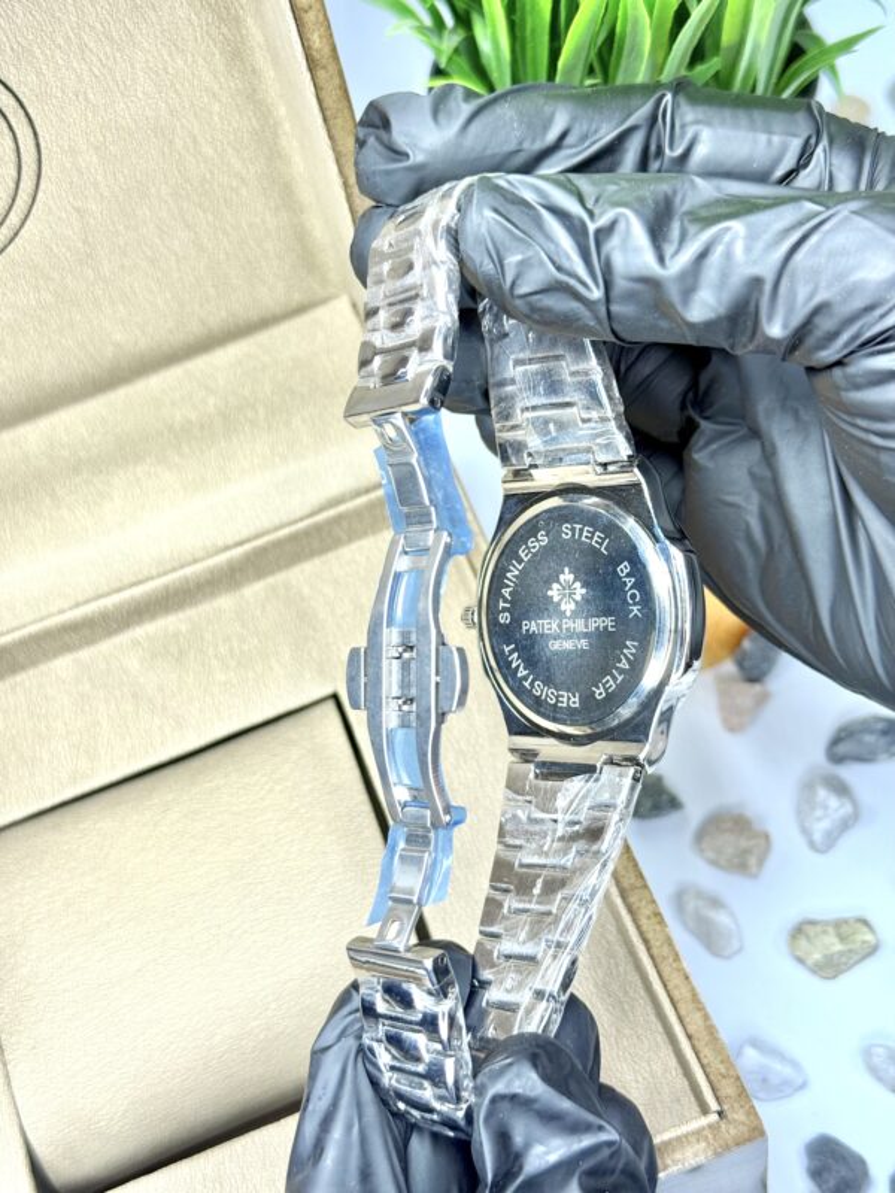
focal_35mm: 48
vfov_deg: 39.7
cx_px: 448
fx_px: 1655
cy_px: 596
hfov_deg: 30.3
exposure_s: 1/121
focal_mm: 6.76
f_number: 1.78
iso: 50
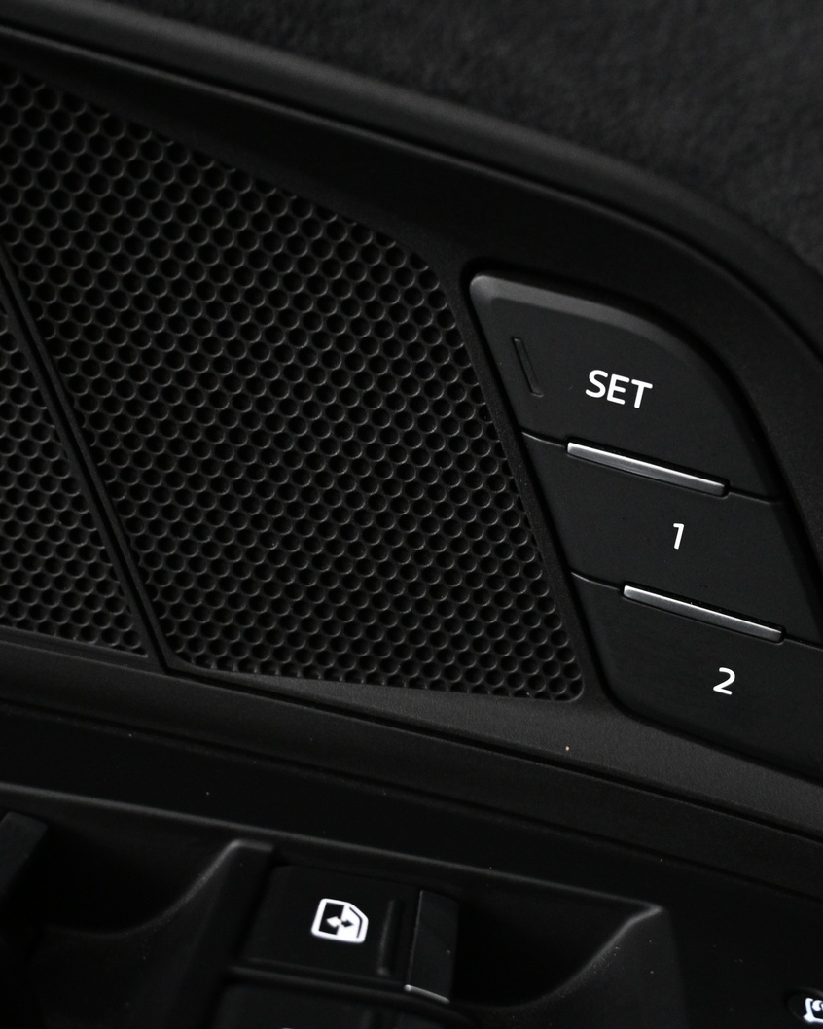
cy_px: 511
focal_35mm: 46
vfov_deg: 40.1
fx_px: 1412
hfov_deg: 31.7
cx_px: 651
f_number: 4
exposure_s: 1/20
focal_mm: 21.5
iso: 1600
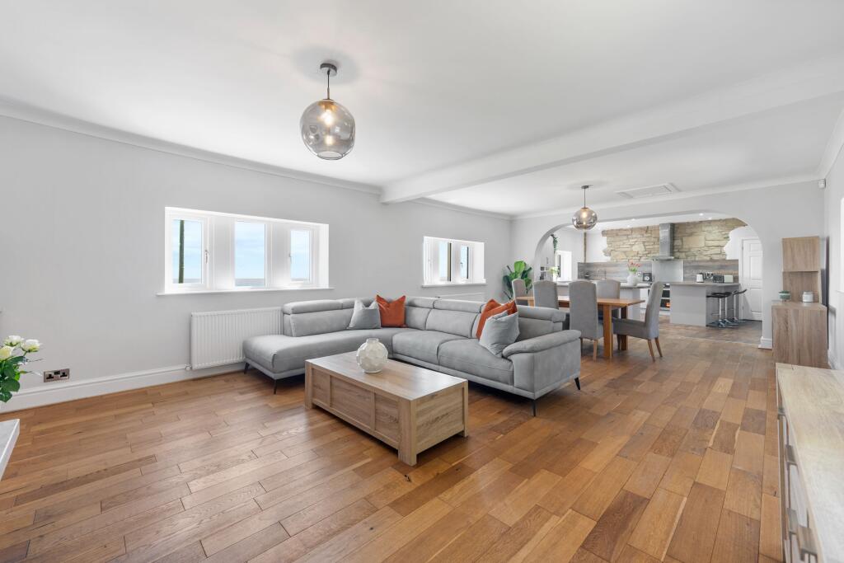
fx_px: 328
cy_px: 282
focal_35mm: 14
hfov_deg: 104.2
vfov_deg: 81.2
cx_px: 422
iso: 200
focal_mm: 14
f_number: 14
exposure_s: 1/20
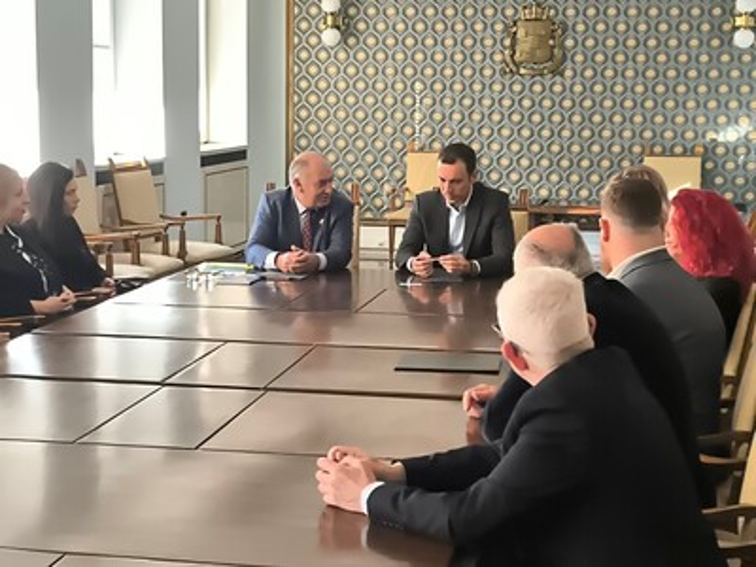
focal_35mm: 70
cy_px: 284
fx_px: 1529
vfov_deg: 21.0
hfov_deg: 27.8
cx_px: 378
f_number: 1.65
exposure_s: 1/100
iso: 400
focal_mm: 6.14
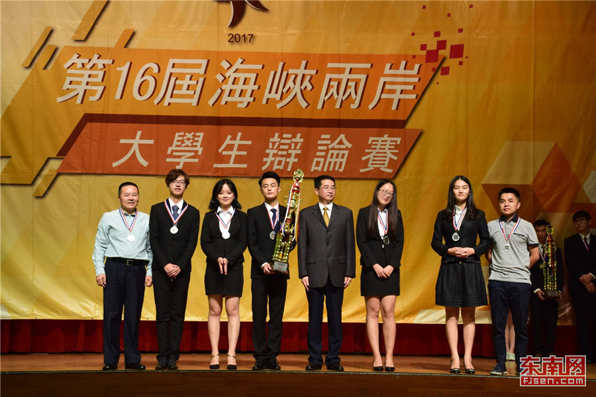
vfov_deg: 18.9
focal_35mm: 72
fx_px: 1191
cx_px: 298
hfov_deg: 28.1
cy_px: 198
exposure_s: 1/25
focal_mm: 48
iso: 400
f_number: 7.1
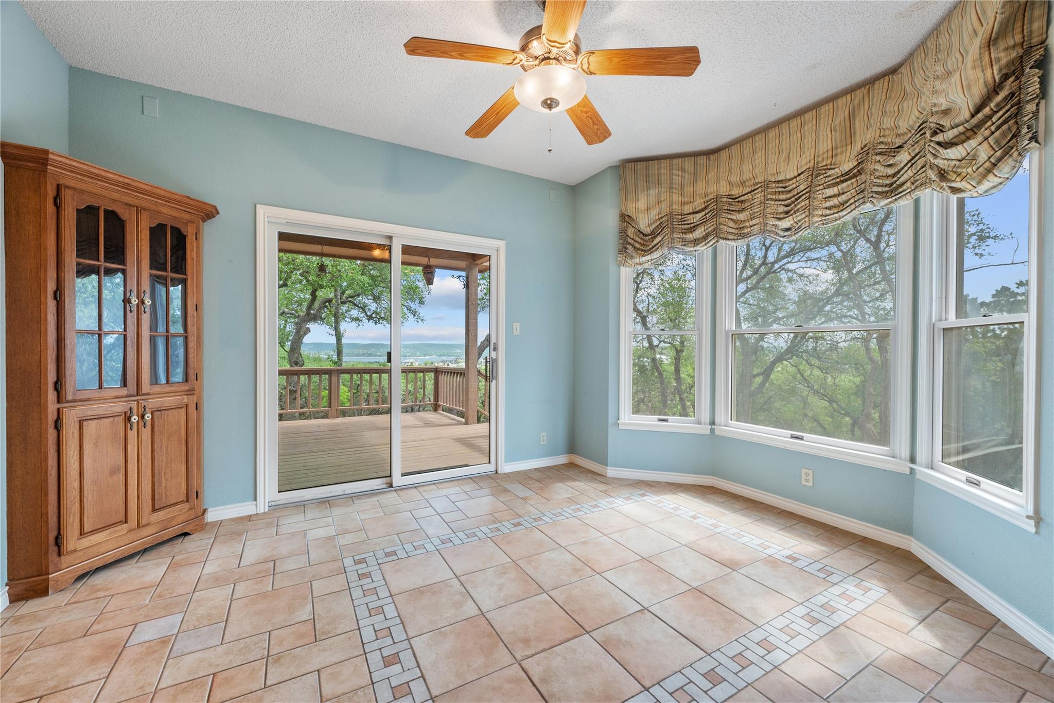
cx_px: 527
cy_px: 352
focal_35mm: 14
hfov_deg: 104.3
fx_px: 410
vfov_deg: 81.2
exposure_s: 1/5
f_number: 8
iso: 250
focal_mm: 14
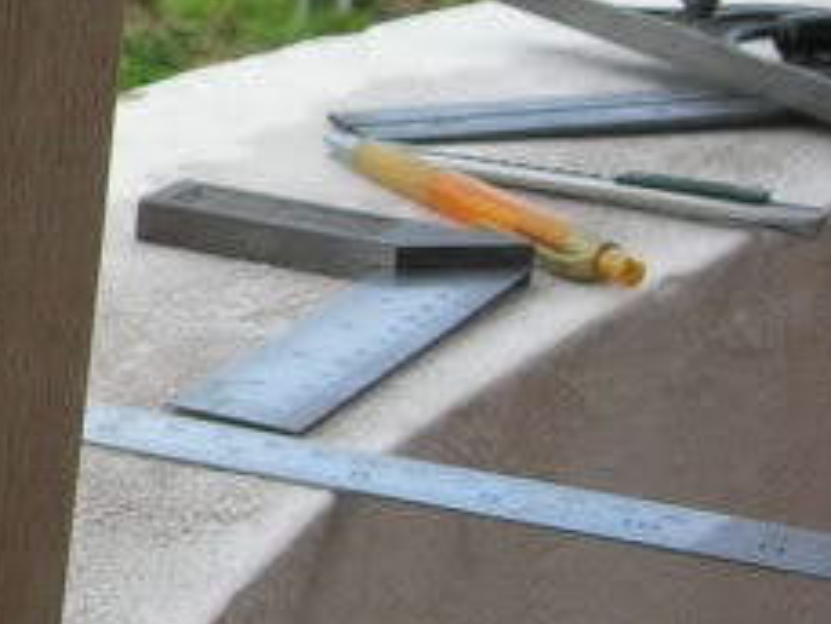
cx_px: -838
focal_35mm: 170
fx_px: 4083
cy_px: 145
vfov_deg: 8.7
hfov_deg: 10.6
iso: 64
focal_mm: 7.8
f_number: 4.8
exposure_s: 1/386
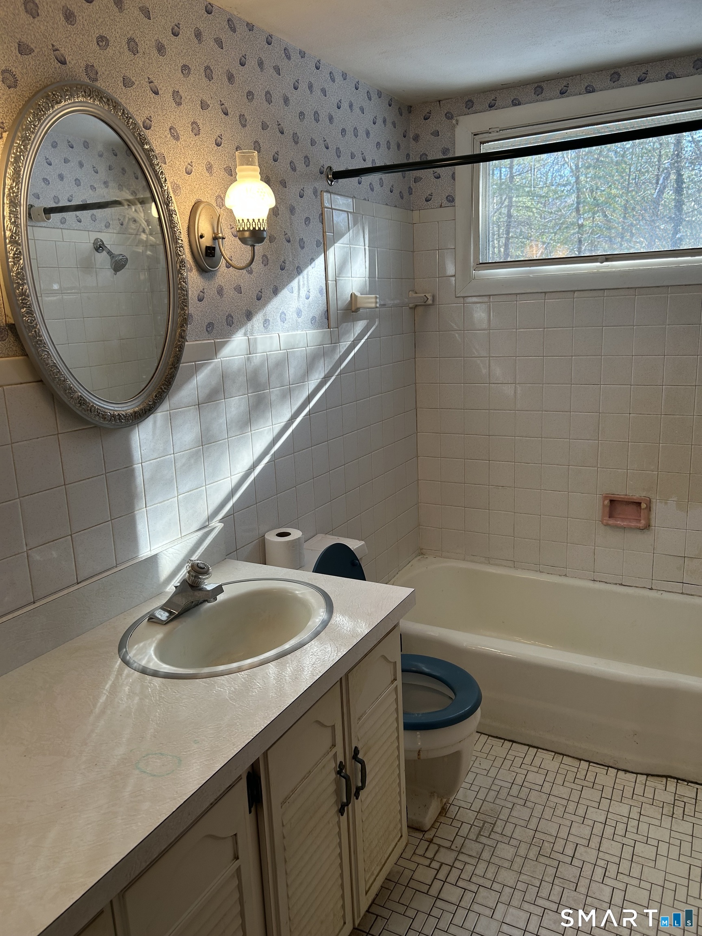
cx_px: 351
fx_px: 703
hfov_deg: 53.1
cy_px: 468
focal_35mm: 26
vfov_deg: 67.3
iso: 50
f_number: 1.5
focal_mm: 5.7
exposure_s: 1/138
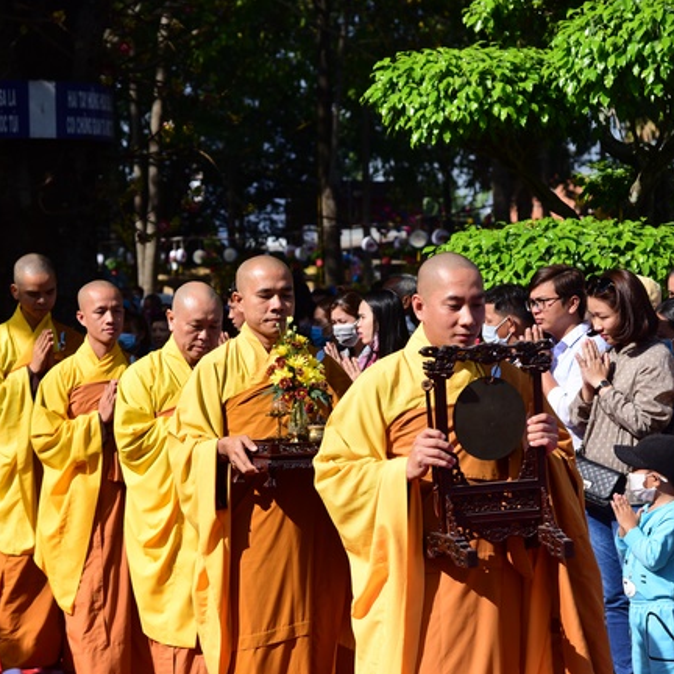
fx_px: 2115
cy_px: 337
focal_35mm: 96
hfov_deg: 18.1
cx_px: 253
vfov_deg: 18.1
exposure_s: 1/640
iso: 160
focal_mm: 75
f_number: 5.6
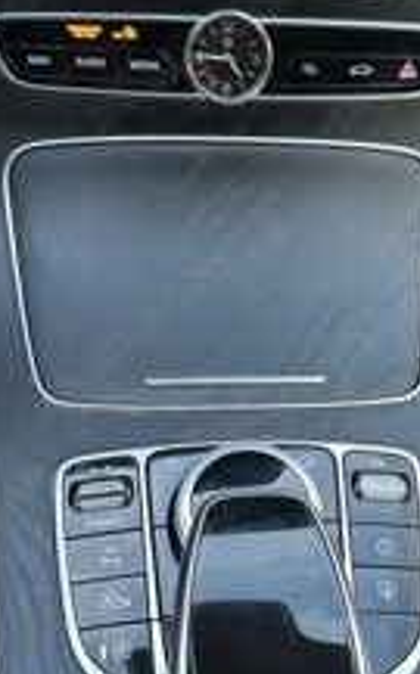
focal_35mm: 47
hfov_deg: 27.3
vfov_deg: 42.7
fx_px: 864
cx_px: 249
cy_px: 332
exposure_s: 1/56
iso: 250
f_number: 1.78
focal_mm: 6.86
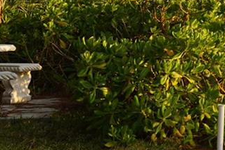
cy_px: -26
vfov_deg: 8.8
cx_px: 416
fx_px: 968
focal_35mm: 155
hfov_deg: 12.1
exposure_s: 1/100
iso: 100
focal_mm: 31
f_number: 7.1
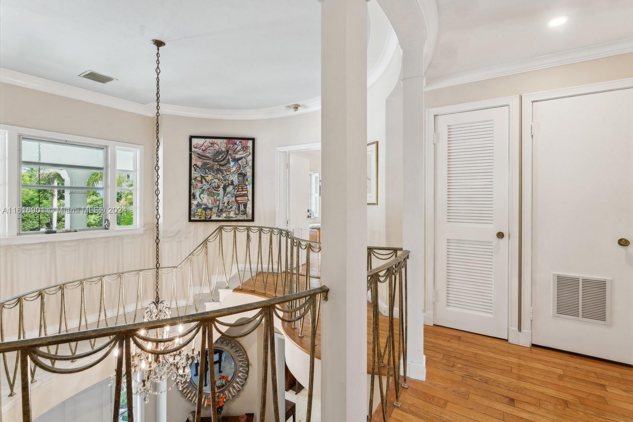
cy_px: 211
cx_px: 316
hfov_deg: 93.9
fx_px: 295
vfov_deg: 71.1
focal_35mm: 17
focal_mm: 16.8
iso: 200
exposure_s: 1/6
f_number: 9
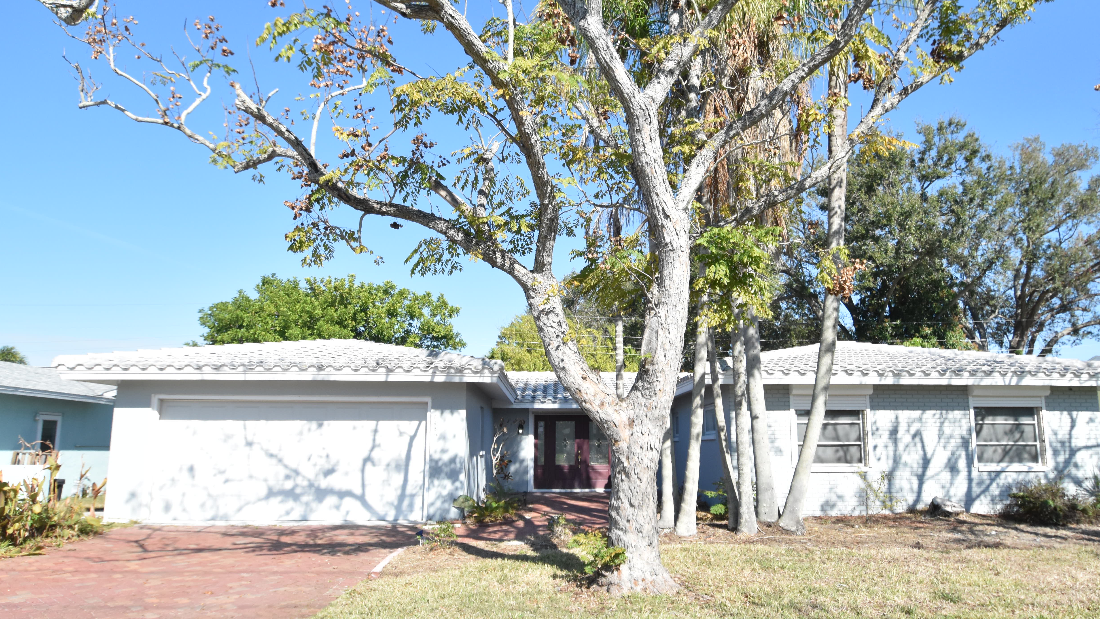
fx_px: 671
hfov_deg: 78.5
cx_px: 604
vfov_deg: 49.5
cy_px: 329
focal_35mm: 23
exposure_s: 1/4000
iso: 800
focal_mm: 12
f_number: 3.8
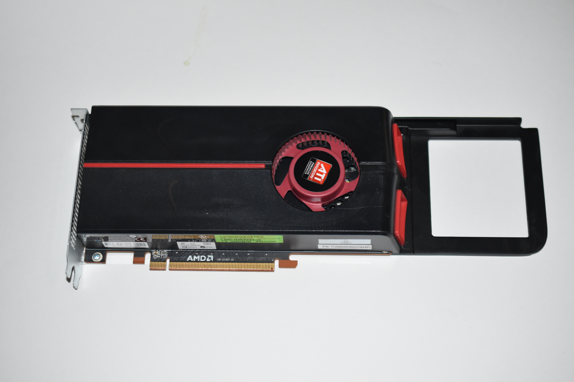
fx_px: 957
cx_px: 287
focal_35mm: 60
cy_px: 191
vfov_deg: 22.6
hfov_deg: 33.4
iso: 1250
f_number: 2.8
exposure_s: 1/60
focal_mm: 40
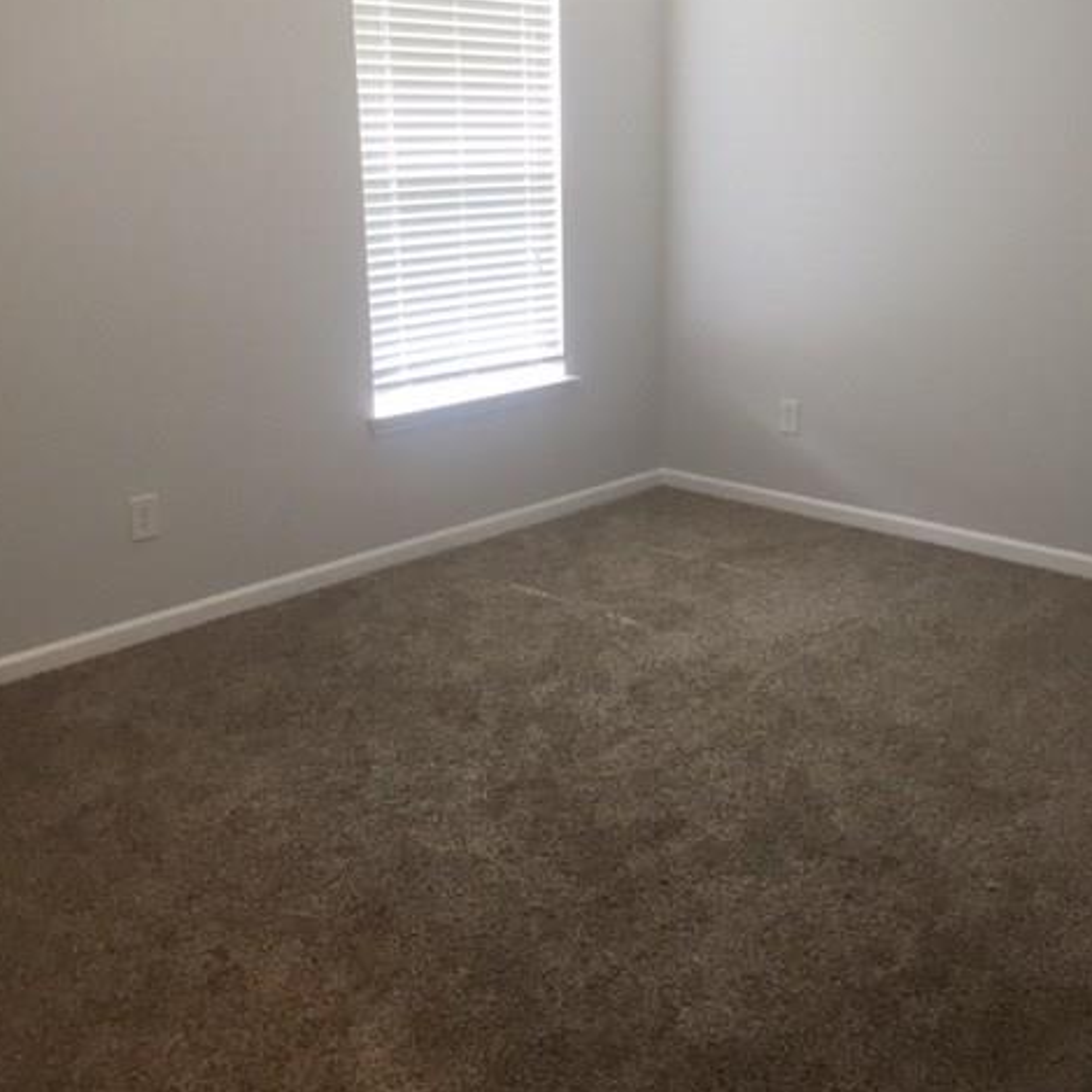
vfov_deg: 46.9
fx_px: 1249
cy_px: 431
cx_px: 543
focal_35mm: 35
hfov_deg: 47.2
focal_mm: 4.15
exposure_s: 1/30
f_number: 2.2
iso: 32
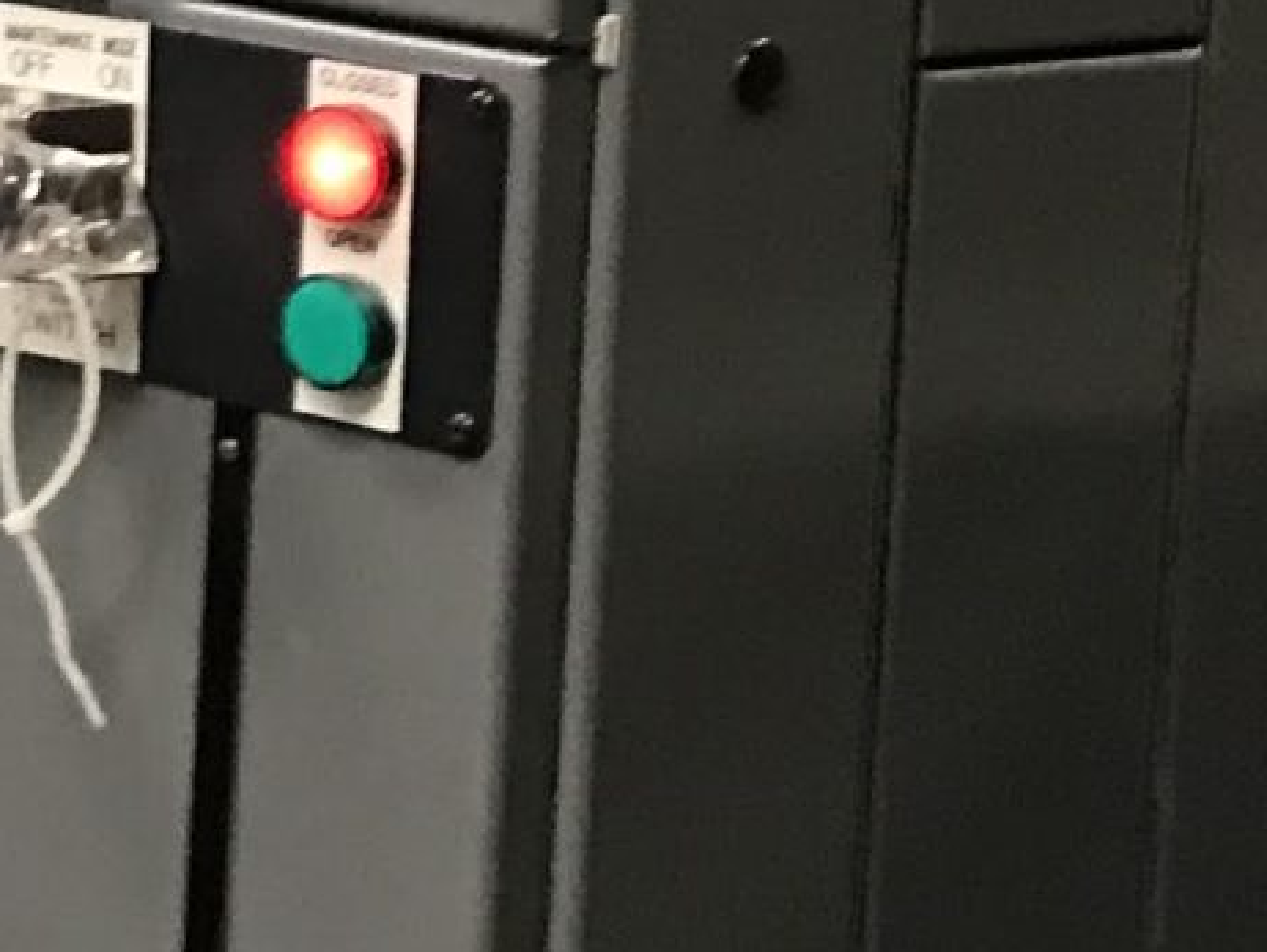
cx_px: -2112
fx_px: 5676
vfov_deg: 9.5
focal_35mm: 155
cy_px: -181
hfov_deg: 10.4
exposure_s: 1/15
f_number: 1.8
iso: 50
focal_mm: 3.99
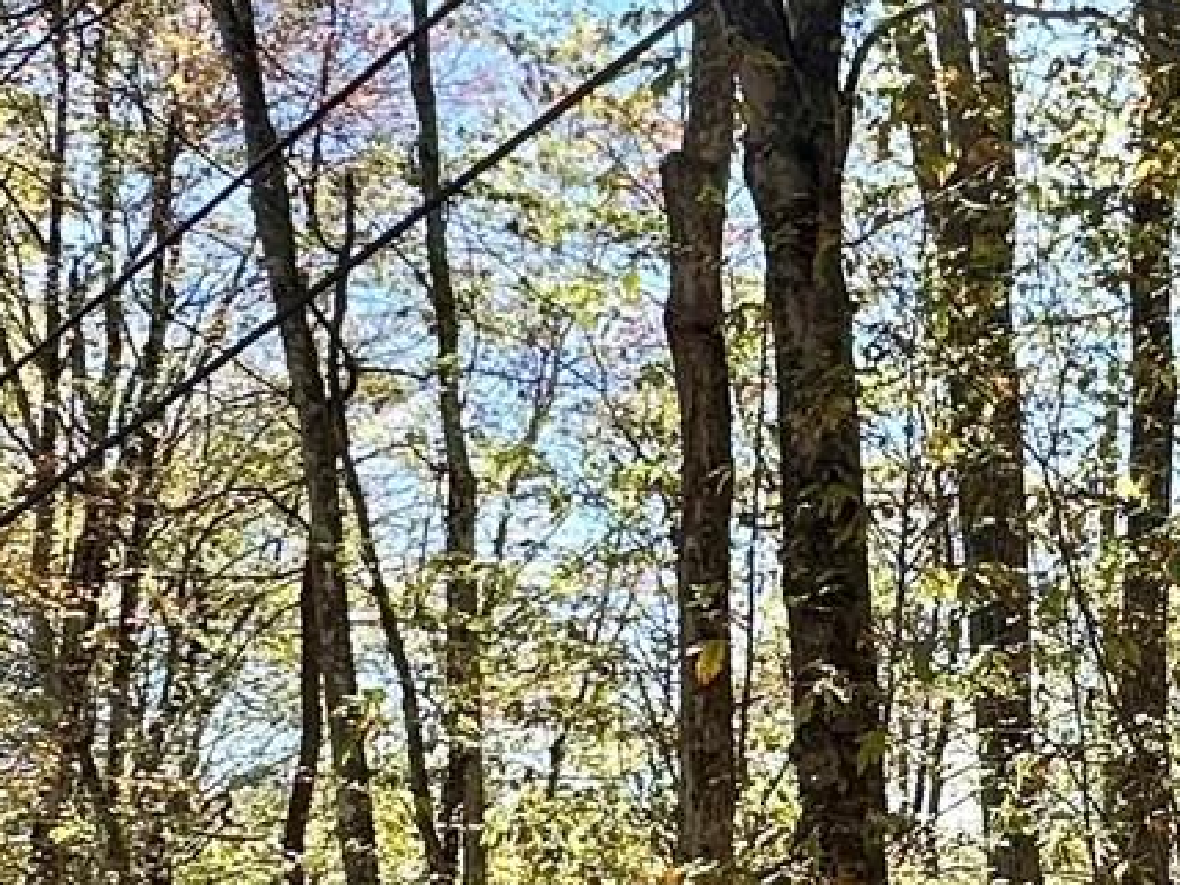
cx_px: 1345
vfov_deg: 21.6
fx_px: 2284
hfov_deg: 26.4
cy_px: 717
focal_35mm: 67
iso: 40
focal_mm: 2.22
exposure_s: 1/400
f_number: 2.2
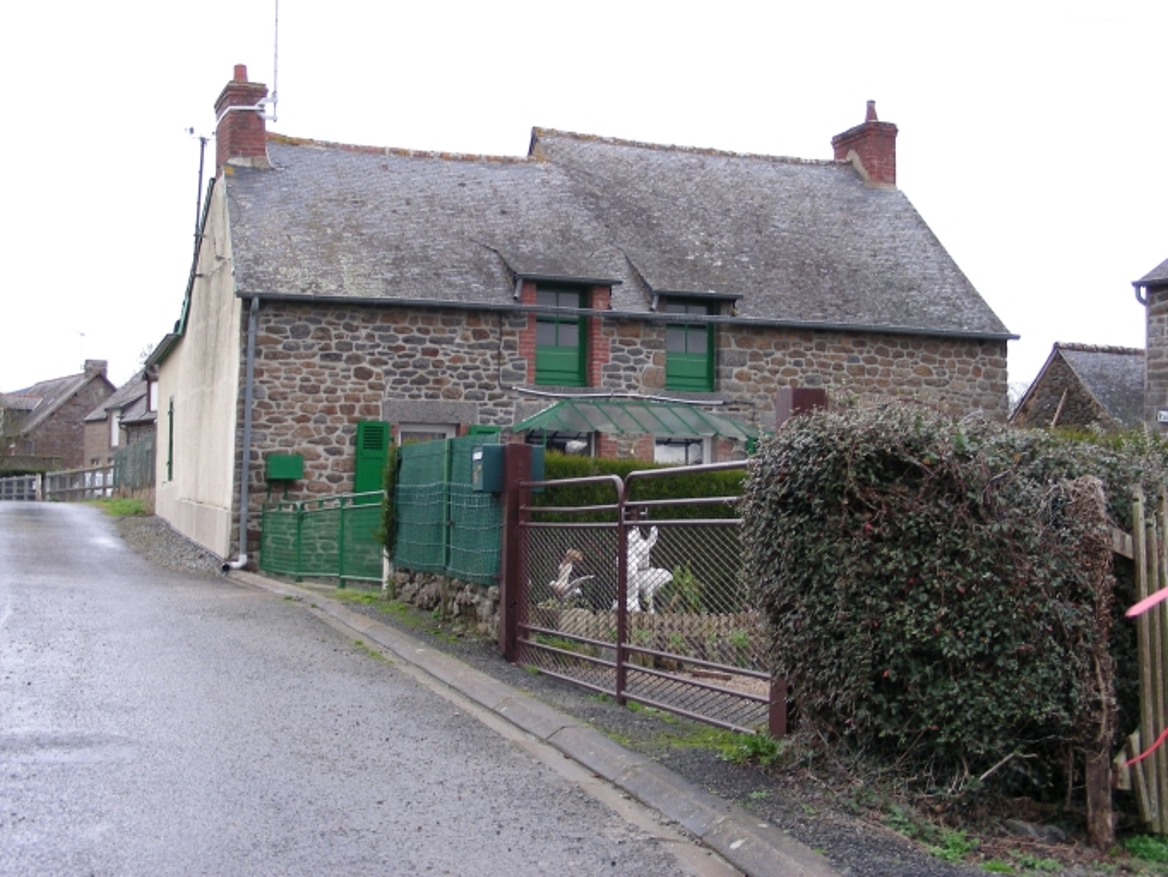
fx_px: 1620
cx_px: 584
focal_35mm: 48
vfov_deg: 30.3
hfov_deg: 39.6
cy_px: 438
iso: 50
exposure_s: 1/47.3
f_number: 3.5
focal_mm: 8
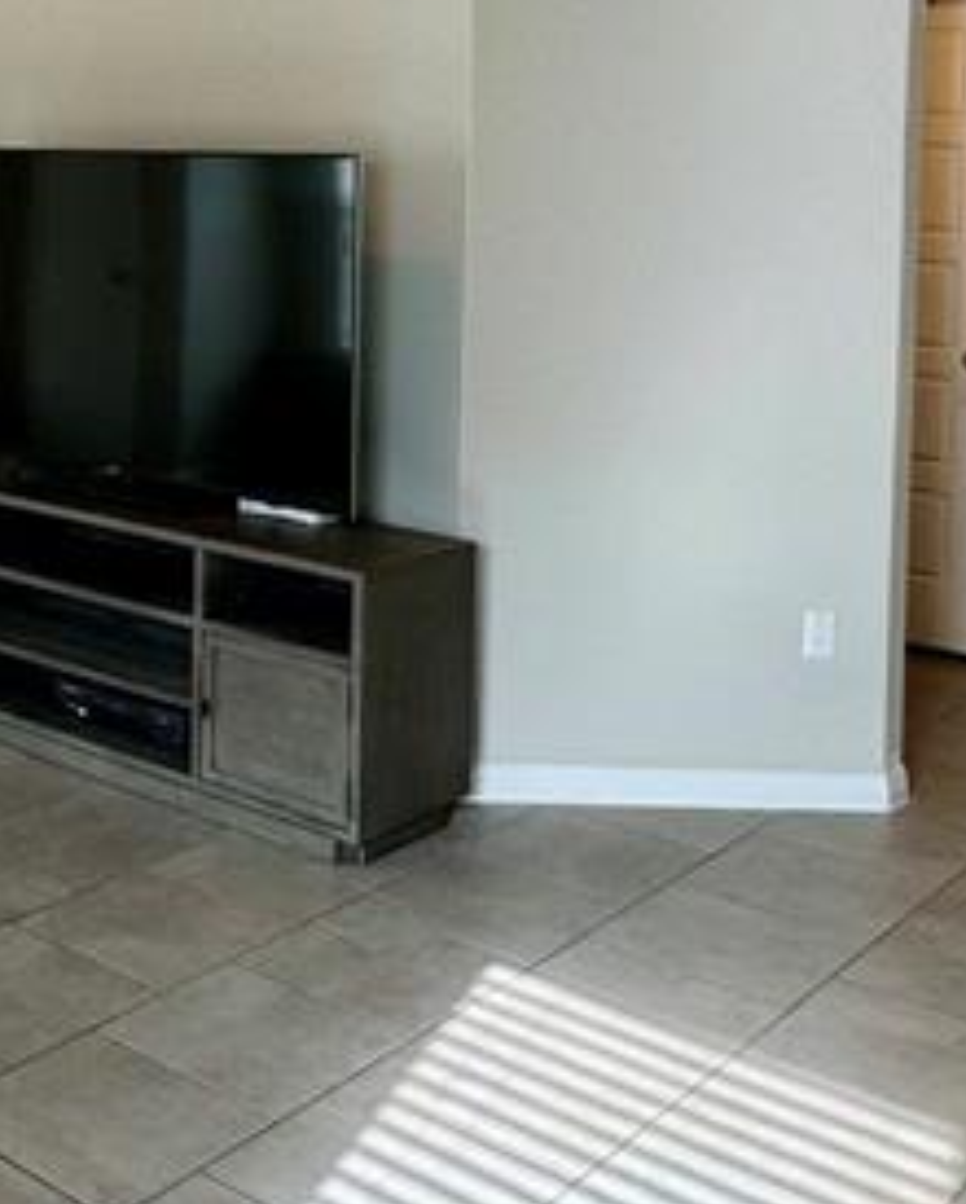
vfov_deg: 35.2
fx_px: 1819
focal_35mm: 51
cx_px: -79
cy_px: 207
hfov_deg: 27.4
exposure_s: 1/120
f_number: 2.2
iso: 100
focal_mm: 2.22
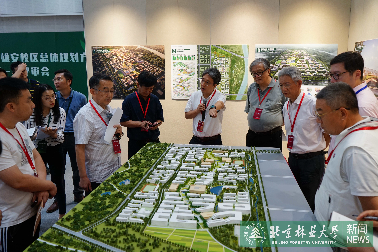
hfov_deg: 61.9
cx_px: 189
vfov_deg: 43.6
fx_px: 315
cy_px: 126
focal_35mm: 30
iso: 800
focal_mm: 30
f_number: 4
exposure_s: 1/60
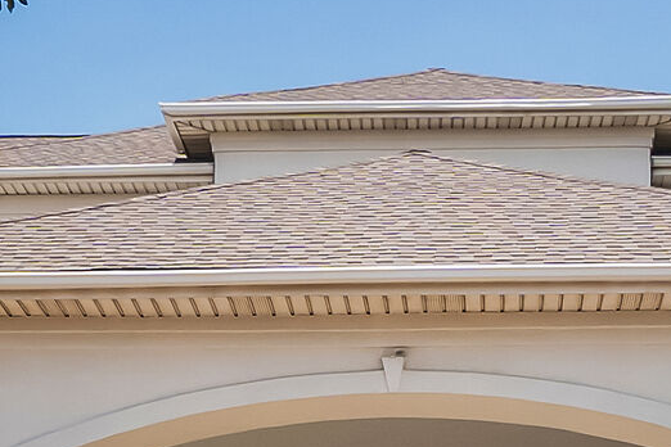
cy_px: 587
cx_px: 324
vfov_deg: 13.8
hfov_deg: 21.5
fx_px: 1768
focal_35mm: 95
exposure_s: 1/60
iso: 400
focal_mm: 11
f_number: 8
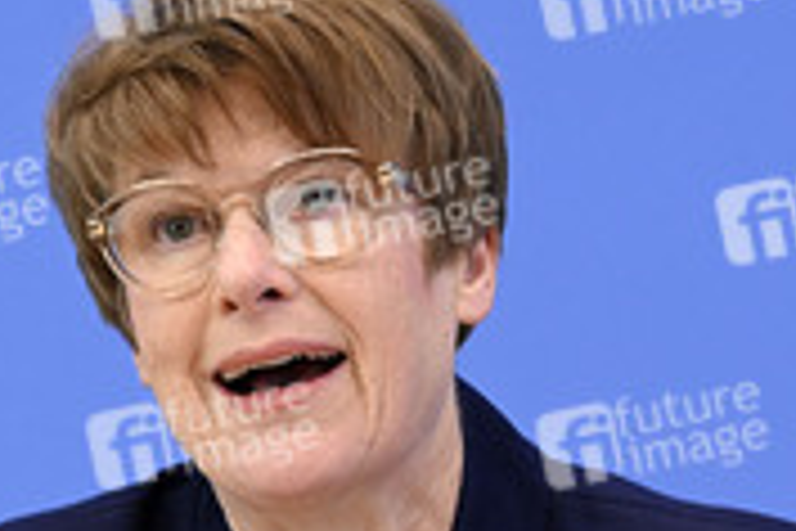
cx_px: 263
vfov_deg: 5.5
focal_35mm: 250
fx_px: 5527
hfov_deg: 8.2
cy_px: 549
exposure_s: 1/500
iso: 4000
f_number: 6.3
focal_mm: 98
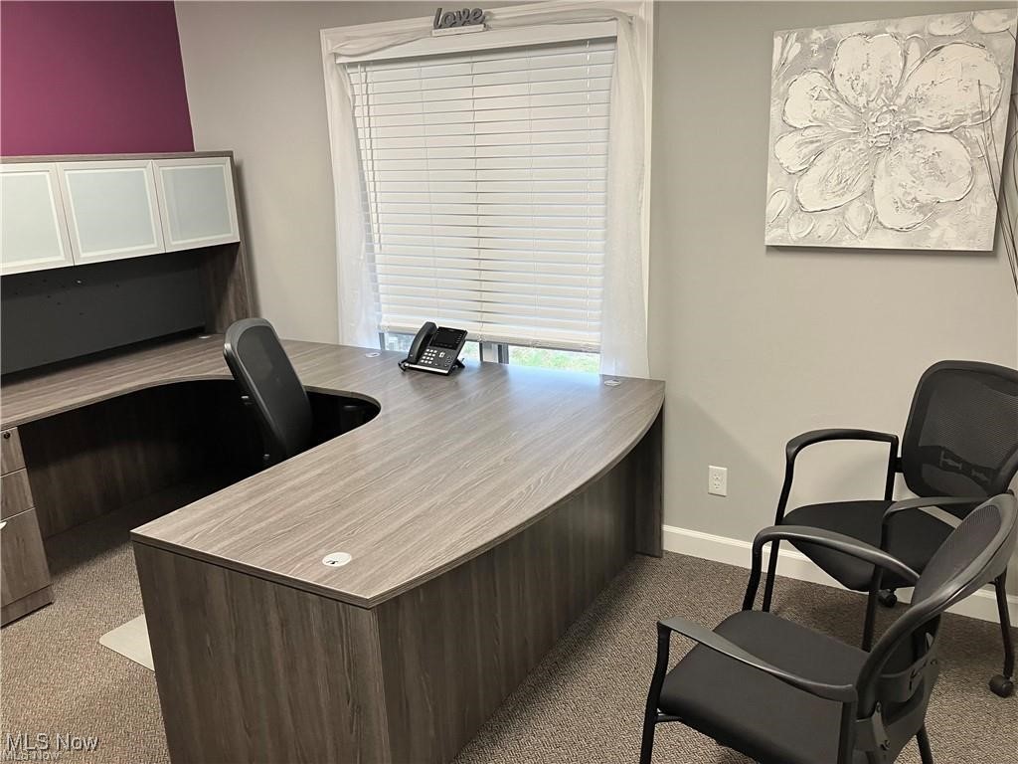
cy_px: 382
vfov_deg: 49.7
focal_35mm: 28
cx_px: 509
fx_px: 823
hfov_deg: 63.4
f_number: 1.8
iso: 64
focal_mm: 3.99
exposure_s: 1/60
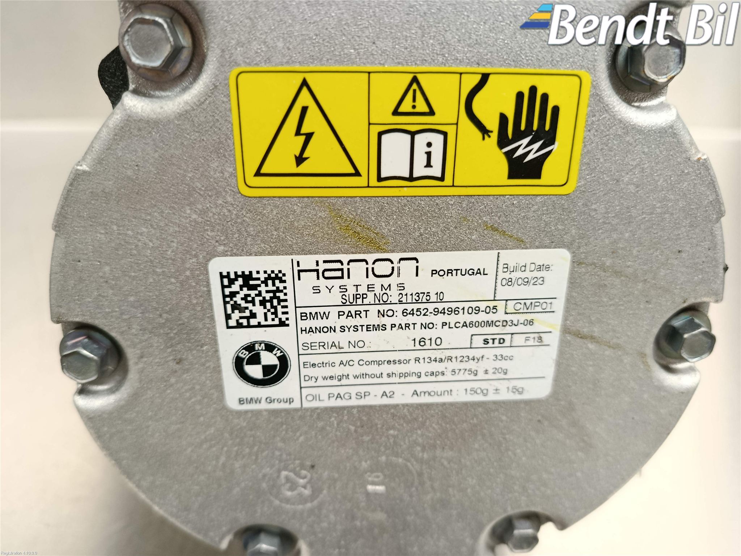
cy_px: 278
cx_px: 370
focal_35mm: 24
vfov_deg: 56.8
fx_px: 514
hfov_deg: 71.6
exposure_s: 1/33.3
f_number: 1.7
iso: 1254
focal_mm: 5.24
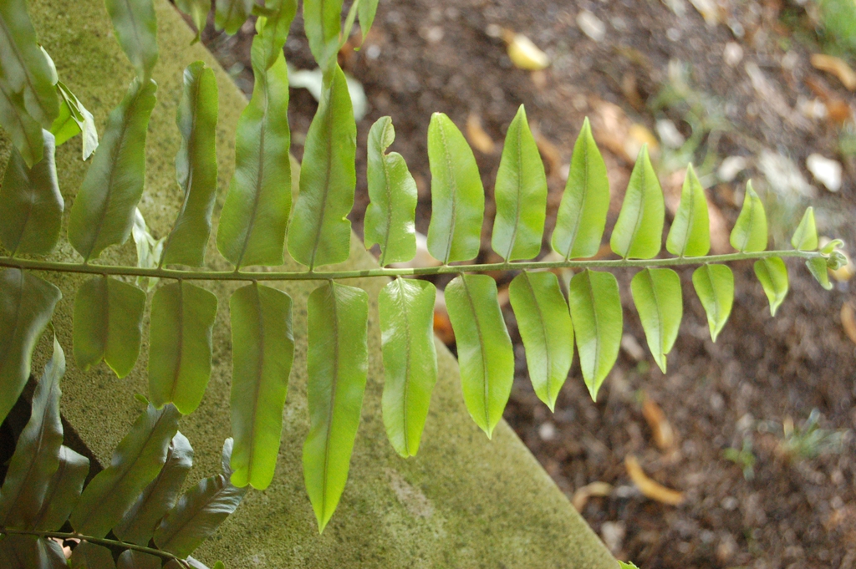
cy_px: 284
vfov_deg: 16.5
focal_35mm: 82
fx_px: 1960
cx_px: 428
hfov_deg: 24.6
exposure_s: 1/125
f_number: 5.6
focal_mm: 55
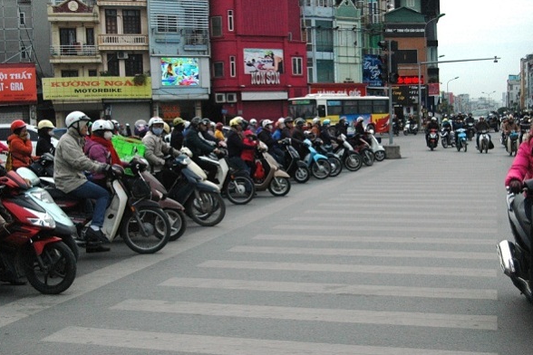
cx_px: 262
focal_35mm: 54
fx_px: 792
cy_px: 177
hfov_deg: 37.2
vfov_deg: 25.3
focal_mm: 35
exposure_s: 1/1600
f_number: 5.6
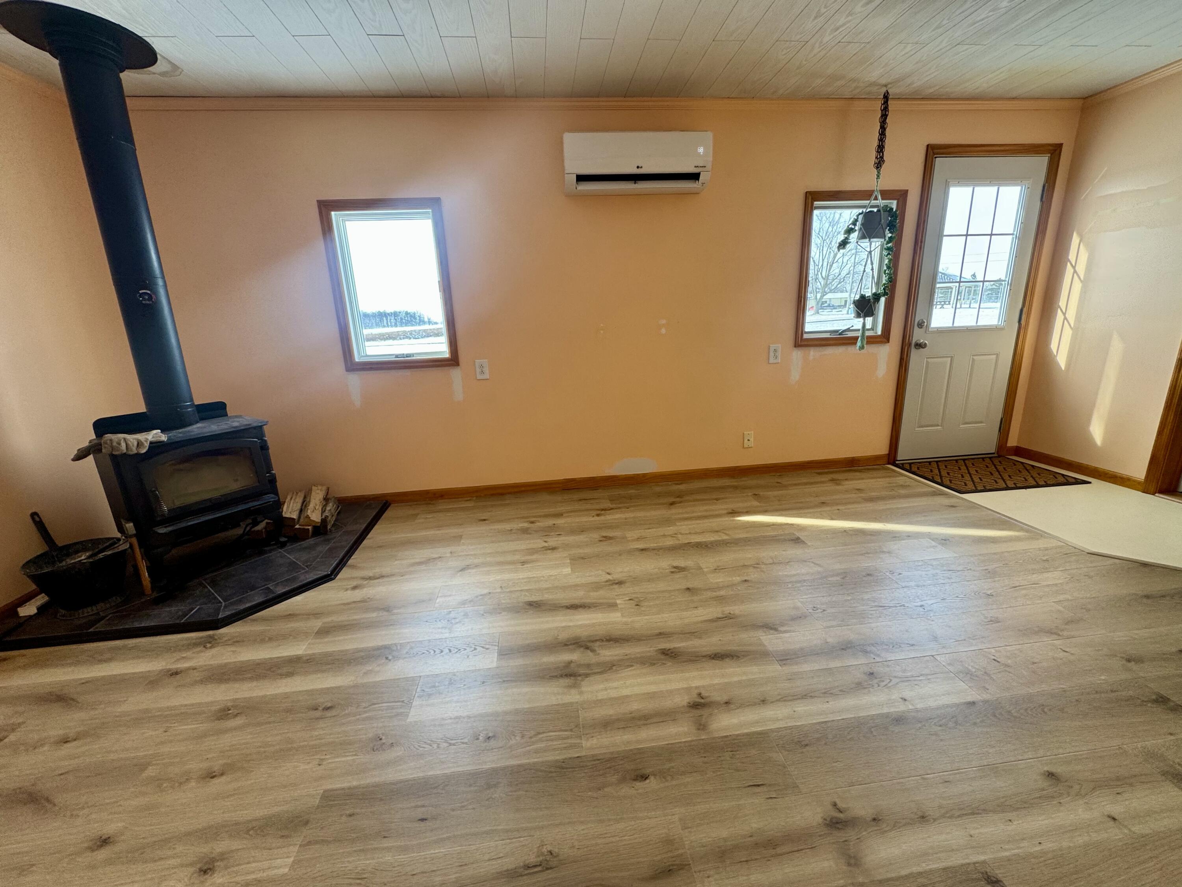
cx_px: 591
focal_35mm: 14
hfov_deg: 102.1
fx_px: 478
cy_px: 444
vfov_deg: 85.7
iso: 80
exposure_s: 1/99
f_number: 2.2
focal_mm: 2.22
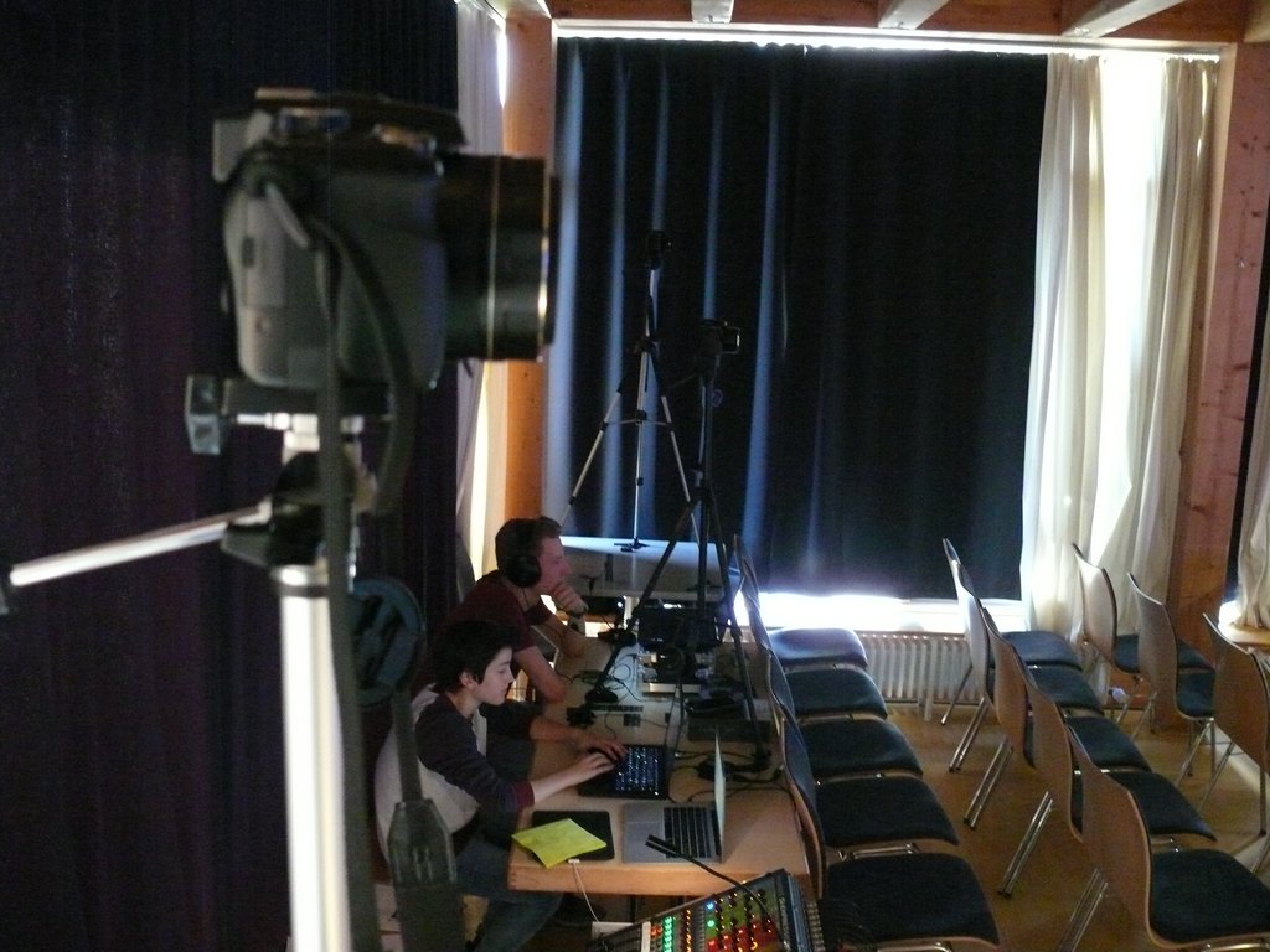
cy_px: 476
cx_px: 635
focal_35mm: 35
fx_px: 1284
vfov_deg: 40.7
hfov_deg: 52.6
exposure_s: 1/20
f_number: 2.8
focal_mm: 7.4
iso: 800
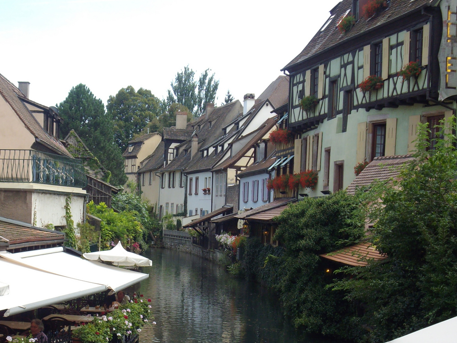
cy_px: 241
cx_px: 153
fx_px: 1030
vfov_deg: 18.8
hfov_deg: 24.9
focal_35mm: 78
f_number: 3.4
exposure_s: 1/250
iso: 80
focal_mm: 9
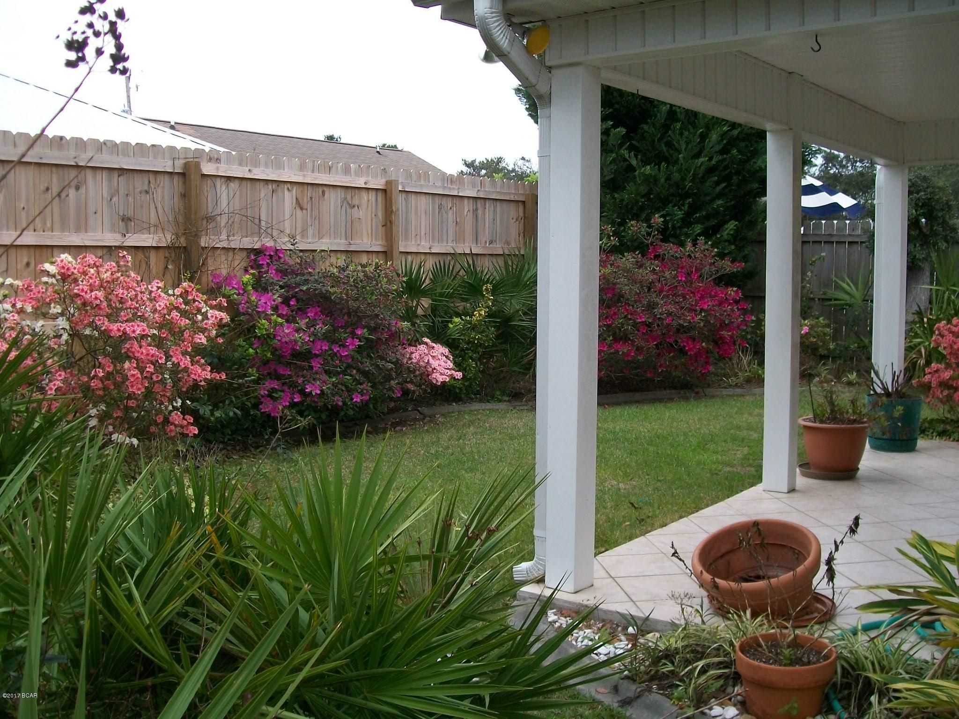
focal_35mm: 36
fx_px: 997
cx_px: 480
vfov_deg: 39.7
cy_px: 360
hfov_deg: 51.4
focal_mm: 6
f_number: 2.7
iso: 80
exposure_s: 1/500
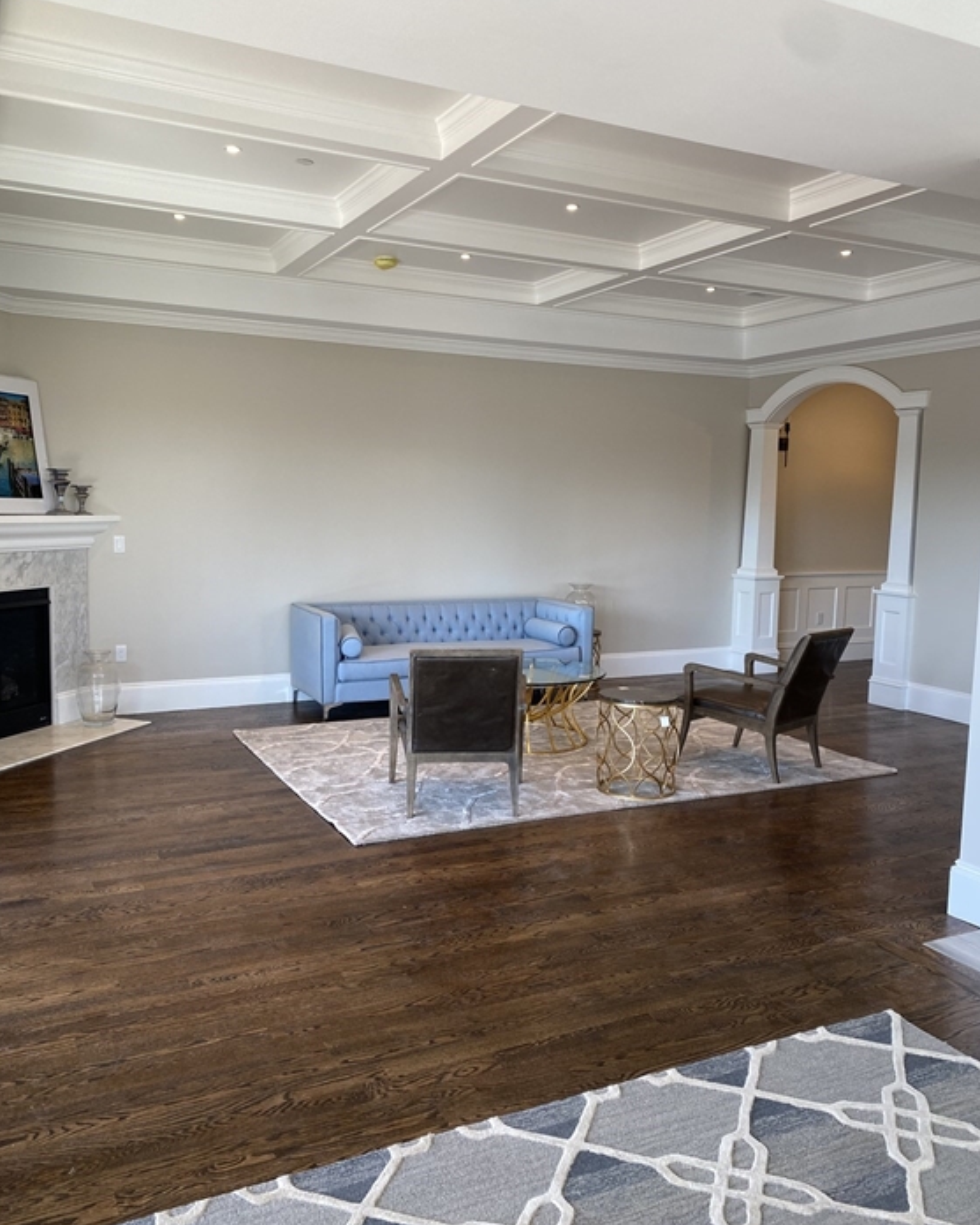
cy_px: 621
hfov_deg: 51.5
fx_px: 1015
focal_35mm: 28
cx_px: 491
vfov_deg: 62.2
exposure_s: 1/120
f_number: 1.8
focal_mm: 4.25
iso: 80
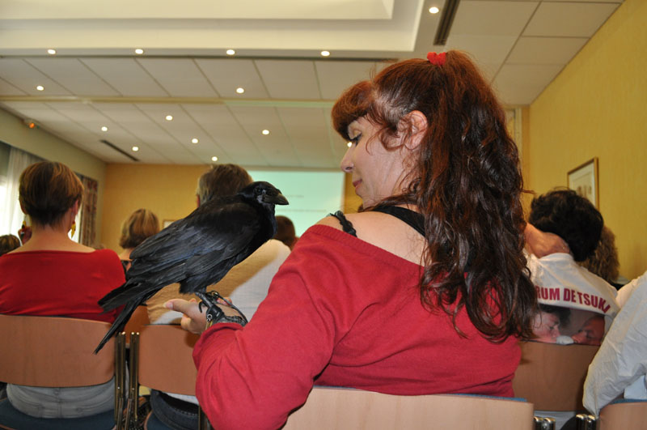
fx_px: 592
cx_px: 324
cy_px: 215
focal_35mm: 33
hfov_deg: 57.3
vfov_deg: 39.9
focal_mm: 22
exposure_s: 1/60
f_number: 3.8
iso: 800
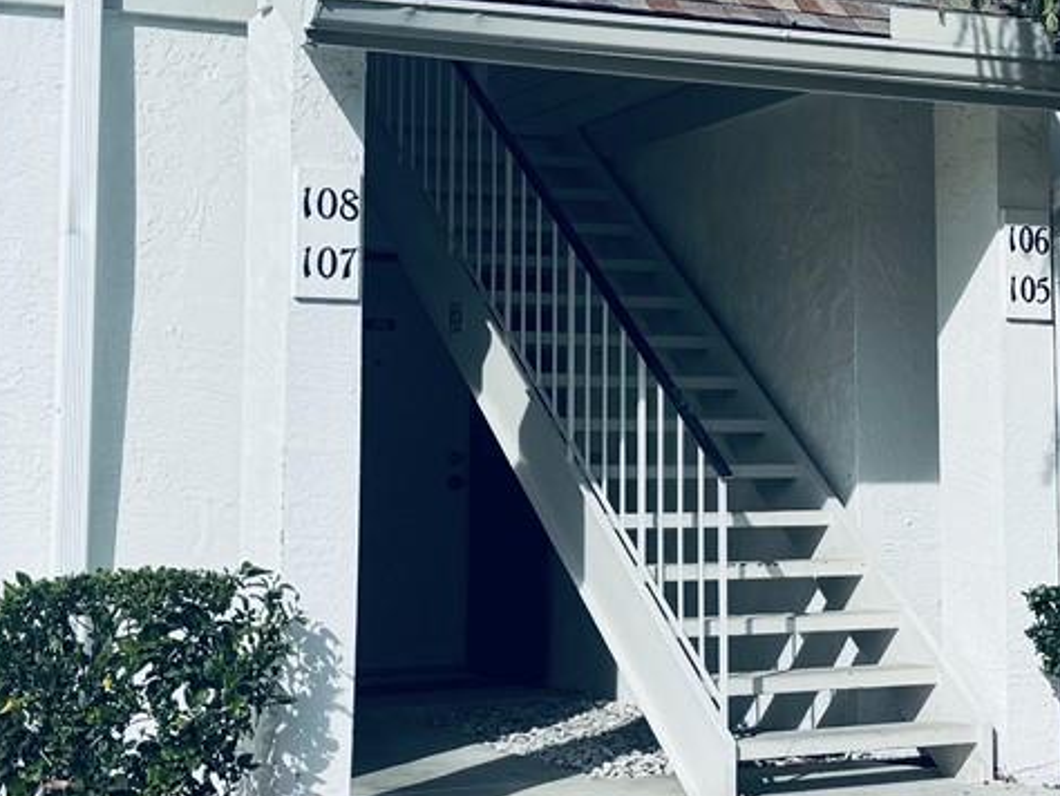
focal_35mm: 81
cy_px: 206
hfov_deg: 23.5
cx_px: 935
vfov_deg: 18.1
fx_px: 2482
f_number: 1.78
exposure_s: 1/9009
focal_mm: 6.76
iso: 80
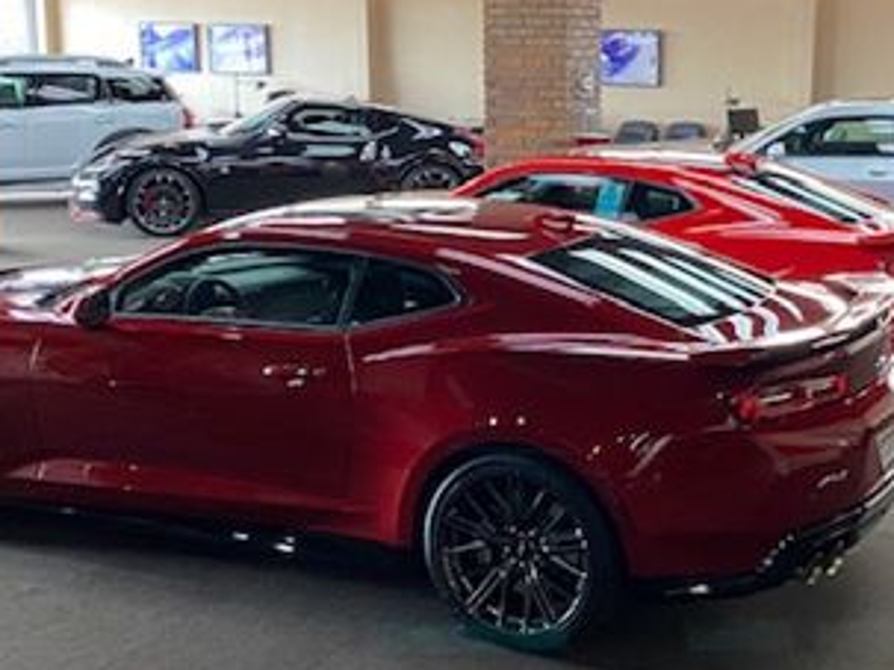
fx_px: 1420
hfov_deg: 34.6
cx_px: 590
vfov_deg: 26.5
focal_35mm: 55
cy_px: 304
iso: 250
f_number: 1.8
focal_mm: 4.25
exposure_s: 1/60
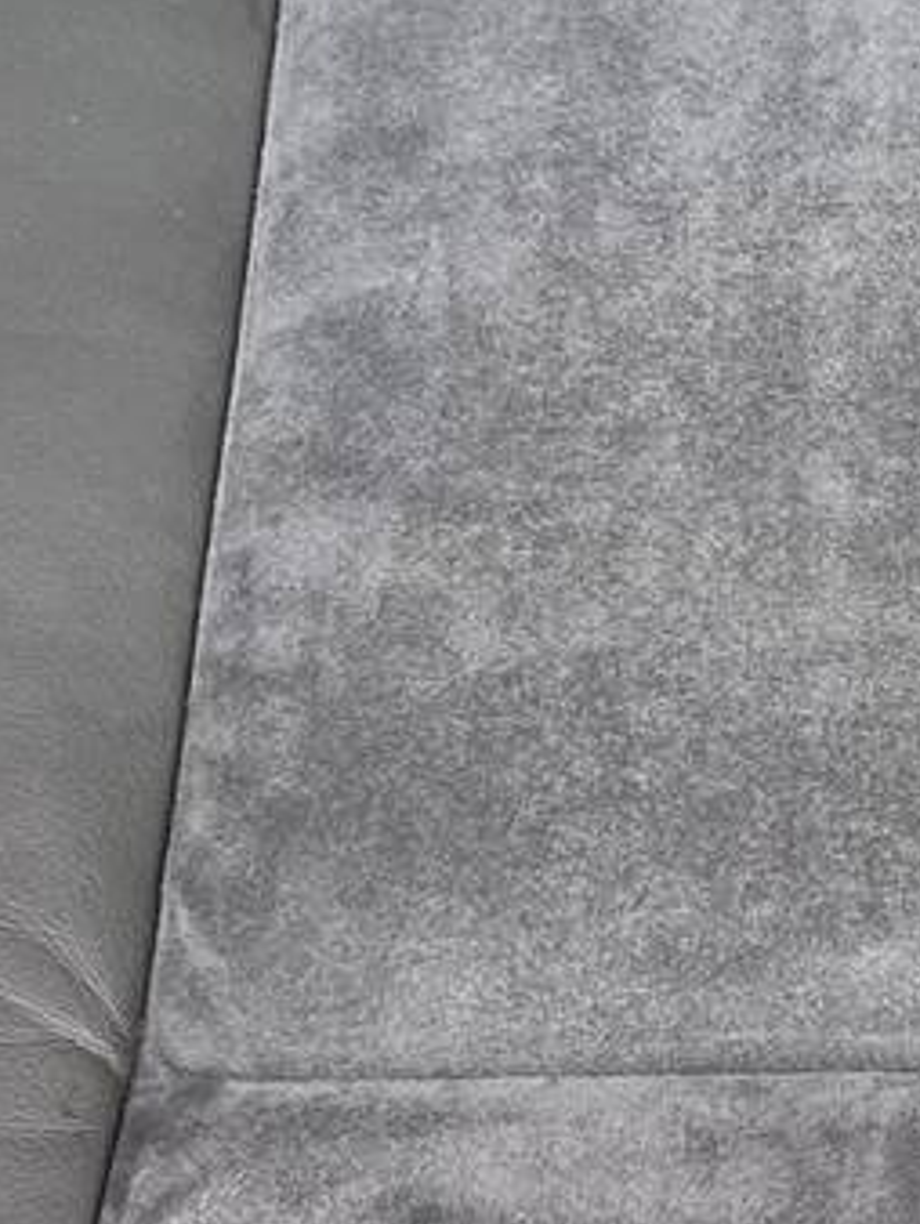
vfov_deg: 16.0
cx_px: 1231
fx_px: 4353
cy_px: 474
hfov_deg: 11.7
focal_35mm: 123
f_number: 1.6
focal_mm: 5.1
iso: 40
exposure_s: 1/229
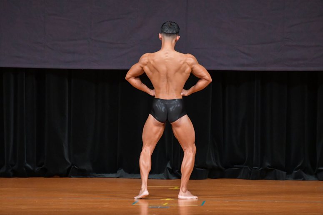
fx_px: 2556
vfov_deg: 4.8
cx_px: 162
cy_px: 108
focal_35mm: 285
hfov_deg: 7.2
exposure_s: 1/400
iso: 5000
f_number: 5.6
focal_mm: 190
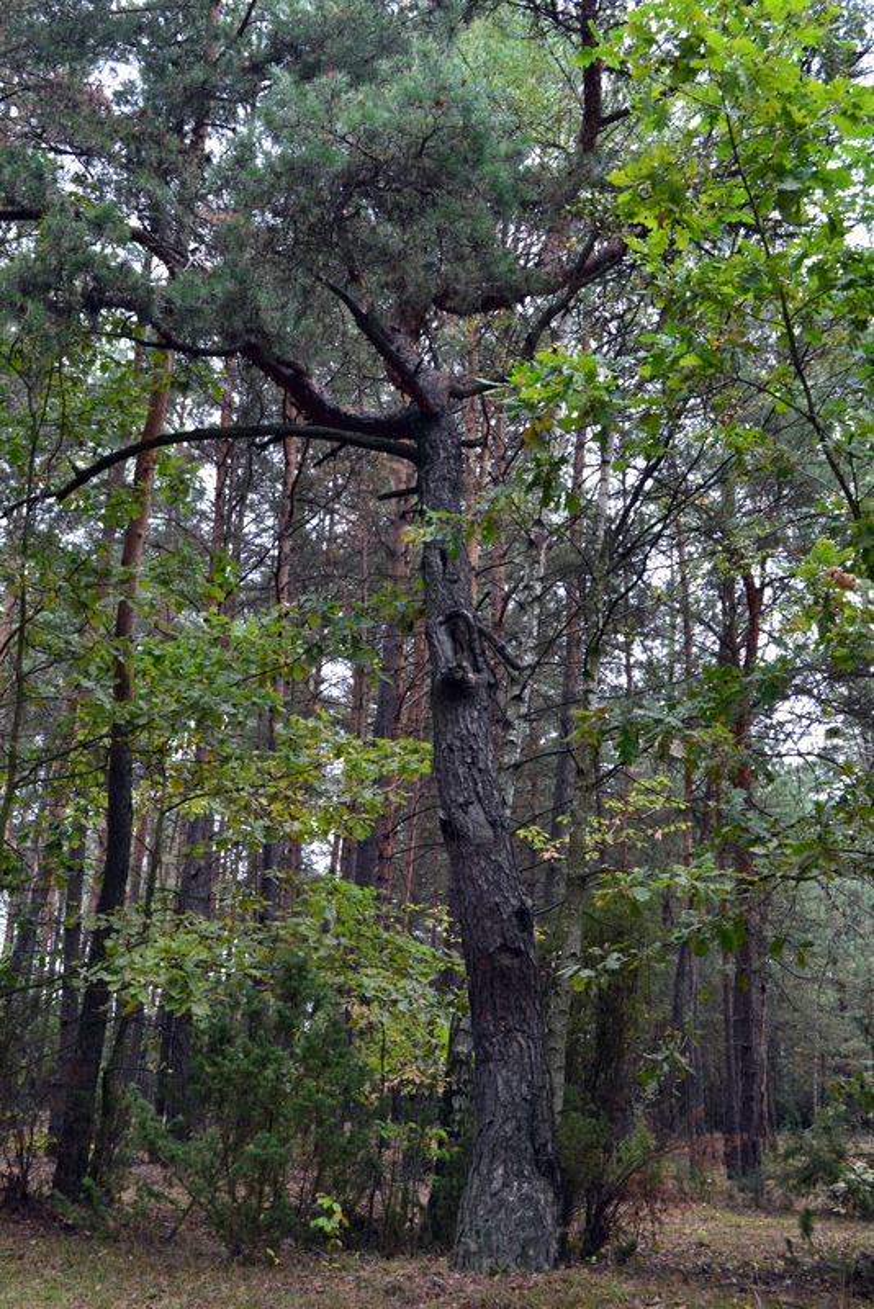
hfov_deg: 34.2
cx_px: 437
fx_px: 1419
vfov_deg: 49.5
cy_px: 654
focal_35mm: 39
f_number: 8
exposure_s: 1/60
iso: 720
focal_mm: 26
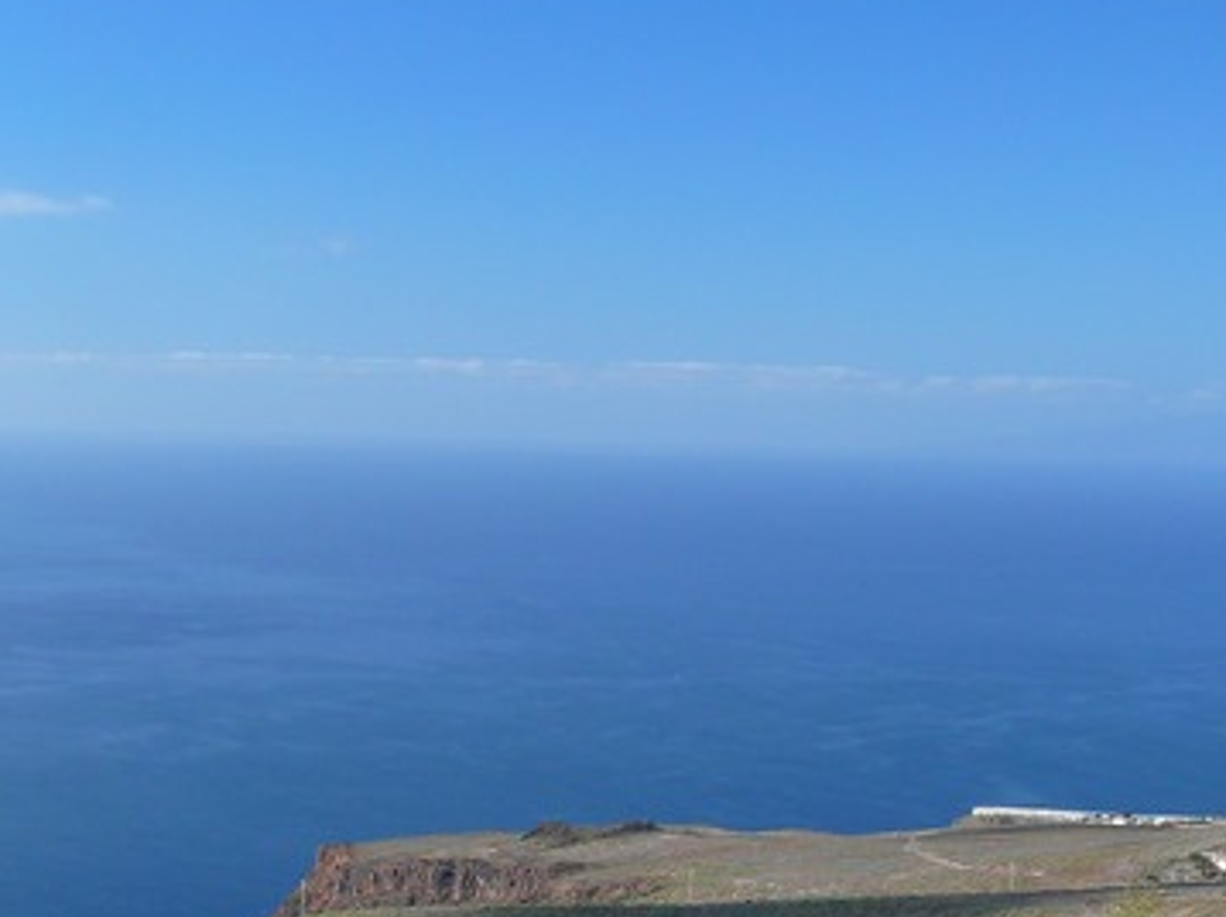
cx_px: 178
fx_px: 3115
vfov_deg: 16.5
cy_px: 859
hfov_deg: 21.9
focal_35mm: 88
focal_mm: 8.9
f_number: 4
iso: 100
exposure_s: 1/200
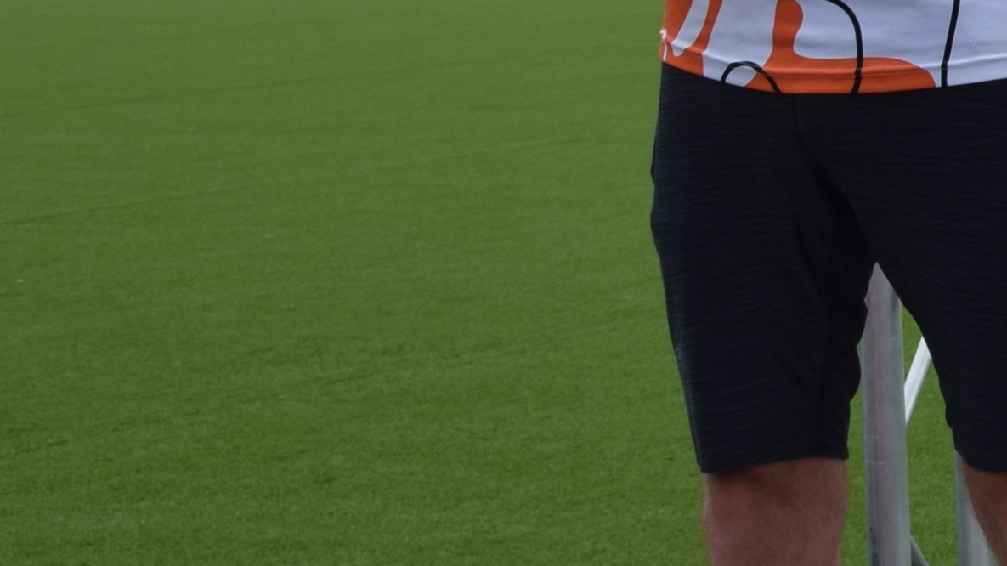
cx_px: 1826
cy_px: -9
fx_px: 4458
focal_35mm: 167
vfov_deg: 7.2
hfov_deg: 11.9
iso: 200
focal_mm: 28
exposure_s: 1/400
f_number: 10
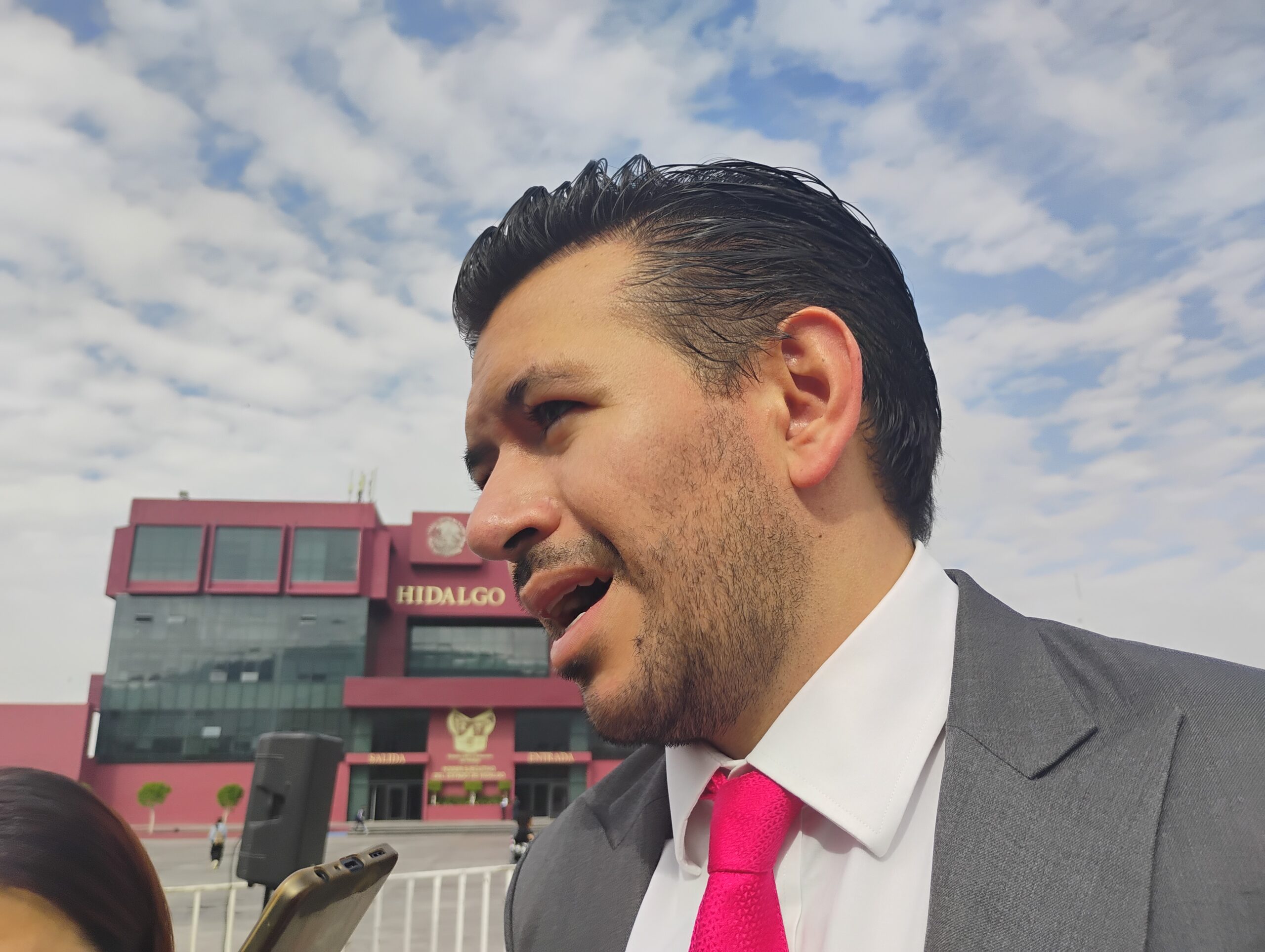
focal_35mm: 28
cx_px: 632
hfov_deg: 63.4
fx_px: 1025
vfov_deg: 49.9
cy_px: 476
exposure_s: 1/699
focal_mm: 4.26
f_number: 1.8
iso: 100
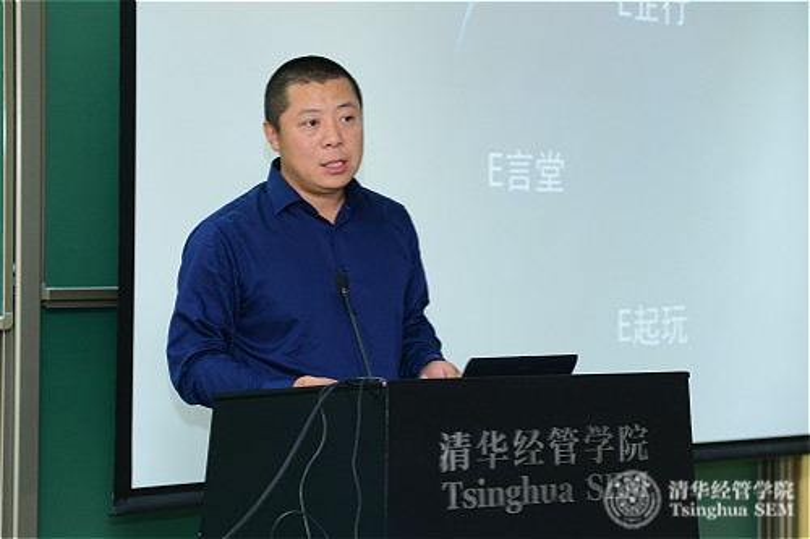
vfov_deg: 11.4
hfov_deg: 17.1
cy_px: 270
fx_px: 2699
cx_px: 405
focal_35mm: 120
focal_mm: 120
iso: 1600
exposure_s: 1/125
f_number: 4.5
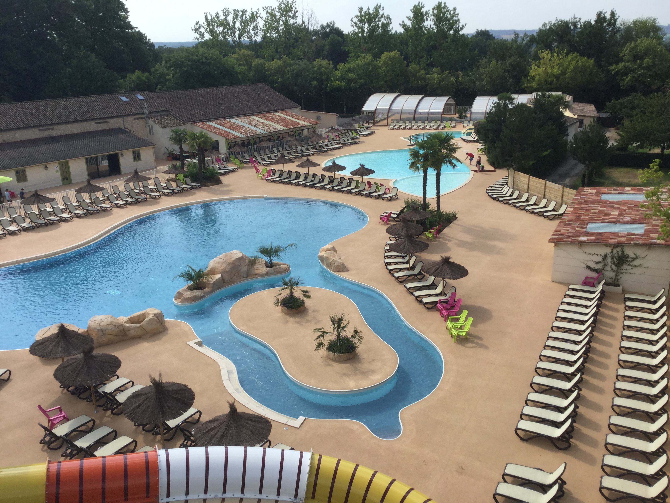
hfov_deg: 58.4
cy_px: 252
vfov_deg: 45.4
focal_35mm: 31
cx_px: 335
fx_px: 600
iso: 25
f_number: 2.4
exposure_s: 1/1294
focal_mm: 3.3
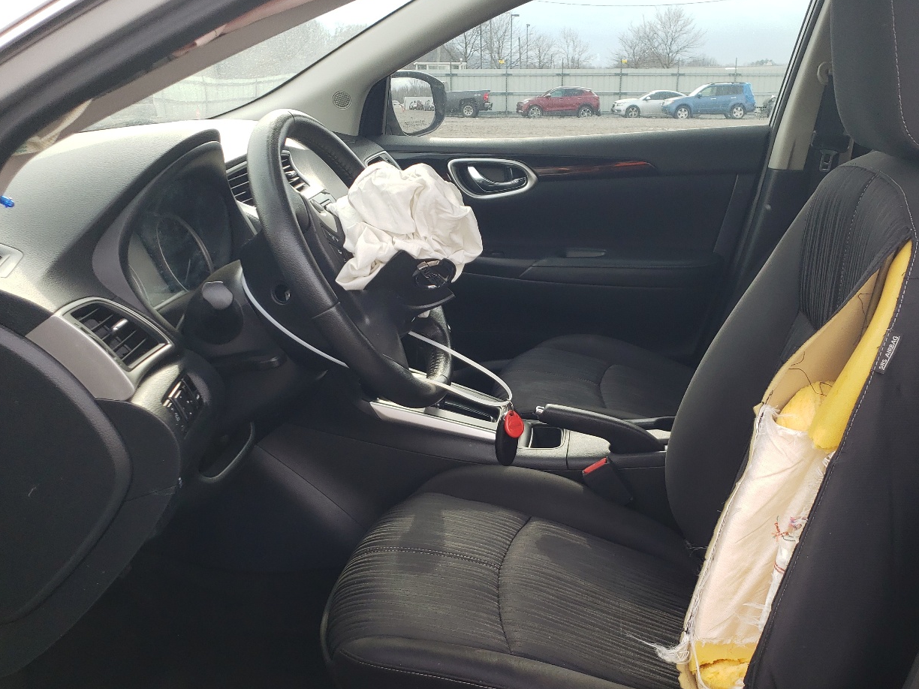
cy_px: 430
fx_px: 903
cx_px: 531
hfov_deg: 53.7
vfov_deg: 41.5
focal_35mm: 34
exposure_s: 1/417
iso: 50
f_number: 1.5
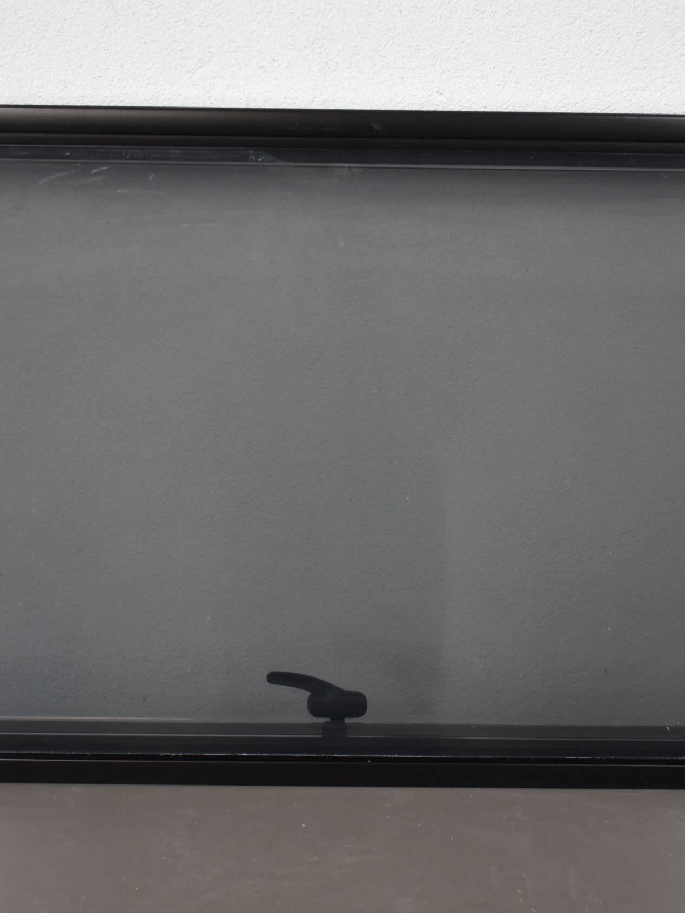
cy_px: 455
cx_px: 364
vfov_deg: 28.7
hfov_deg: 21.7
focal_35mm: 68
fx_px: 1787
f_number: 4.2
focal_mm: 31
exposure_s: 1/200
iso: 800
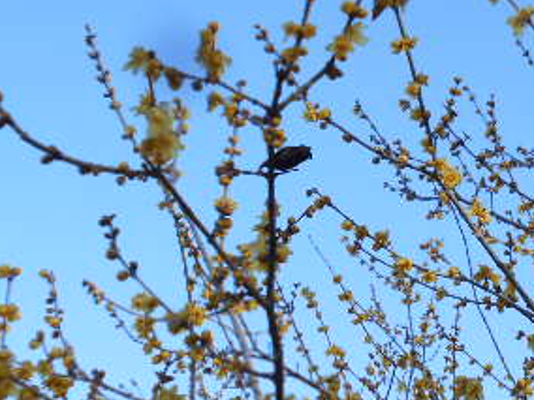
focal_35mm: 88
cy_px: 222
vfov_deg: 16.8
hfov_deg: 21.8
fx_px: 1358
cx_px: 474
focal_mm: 6.7
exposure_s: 1/400
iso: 80
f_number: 3.9
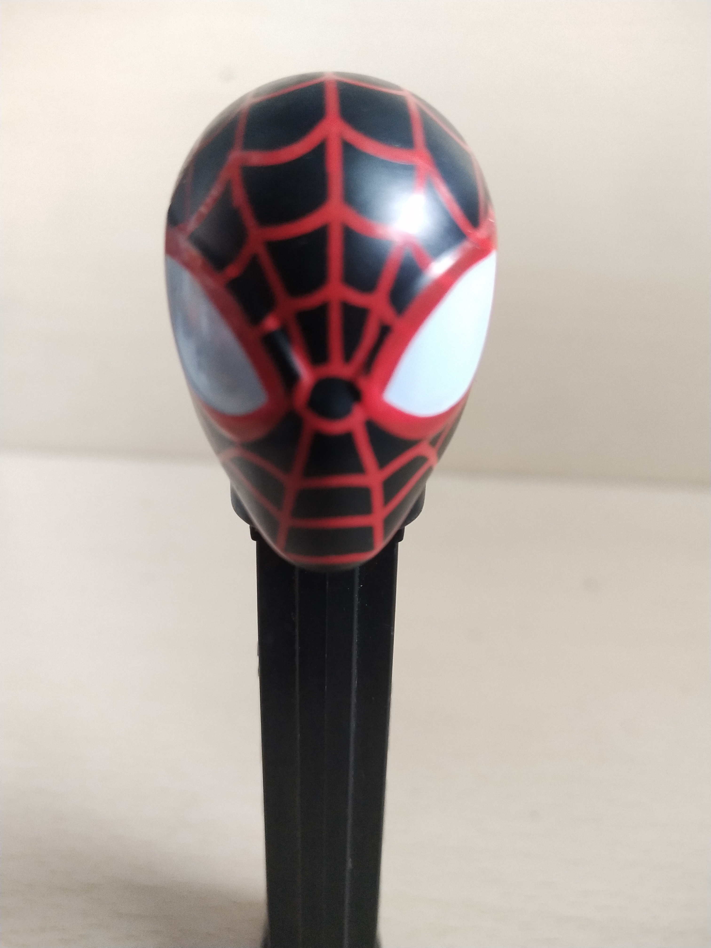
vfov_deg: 60.0
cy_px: 474
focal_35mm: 30
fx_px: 822
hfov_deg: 46.8
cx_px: 356
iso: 518
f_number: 1.8
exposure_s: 1/33.3
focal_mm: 3.95
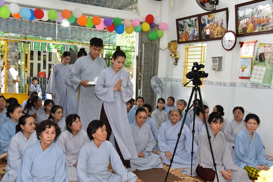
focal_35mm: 40
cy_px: 91
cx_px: 136
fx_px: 303
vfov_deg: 33.4
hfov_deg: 48.4
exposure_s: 1/100
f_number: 5
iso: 800
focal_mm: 40
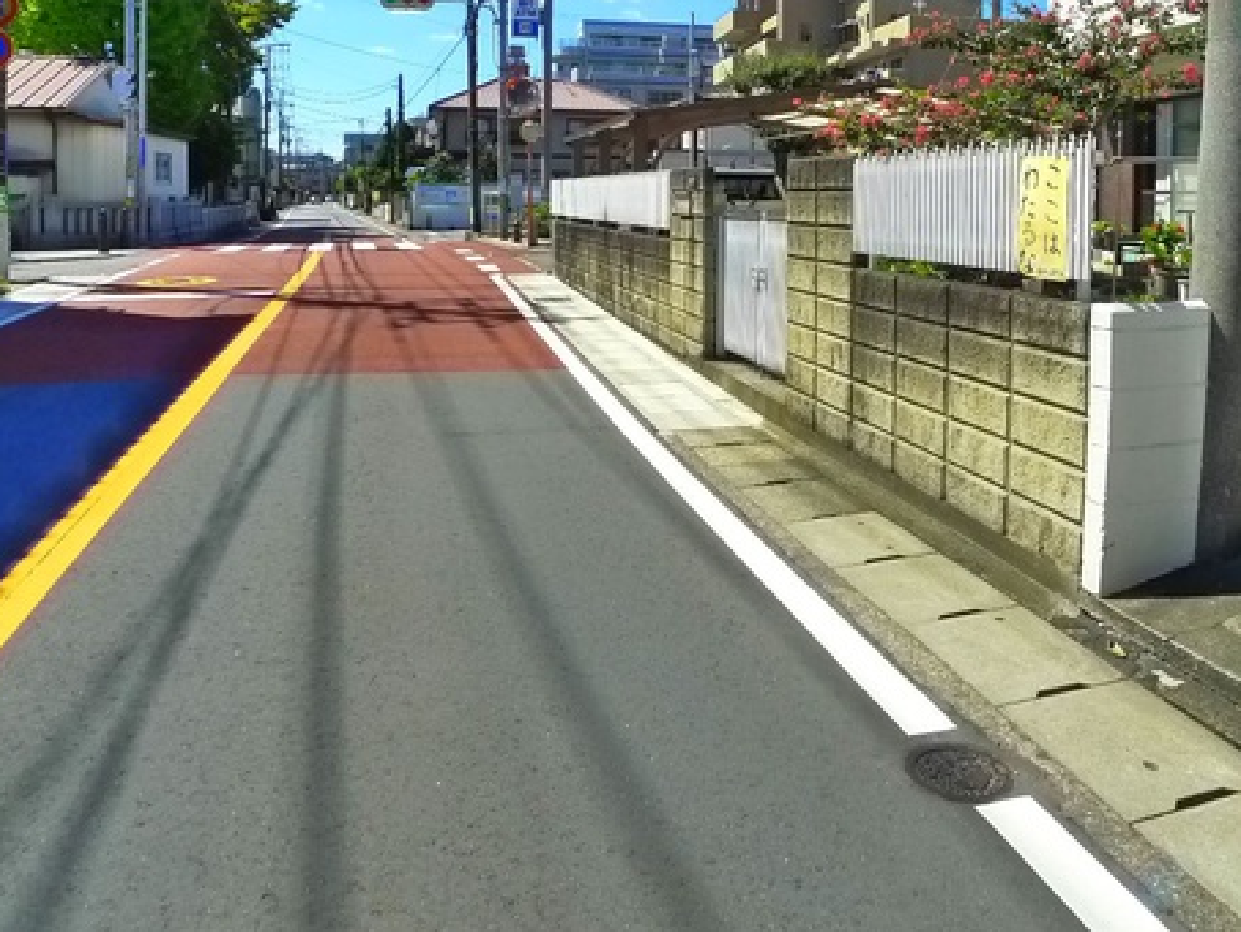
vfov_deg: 37.8
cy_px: 236
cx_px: 713
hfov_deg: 49.9
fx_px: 1327
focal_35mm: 37
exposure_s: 1/800
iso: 400
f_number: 4
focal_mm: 5.1
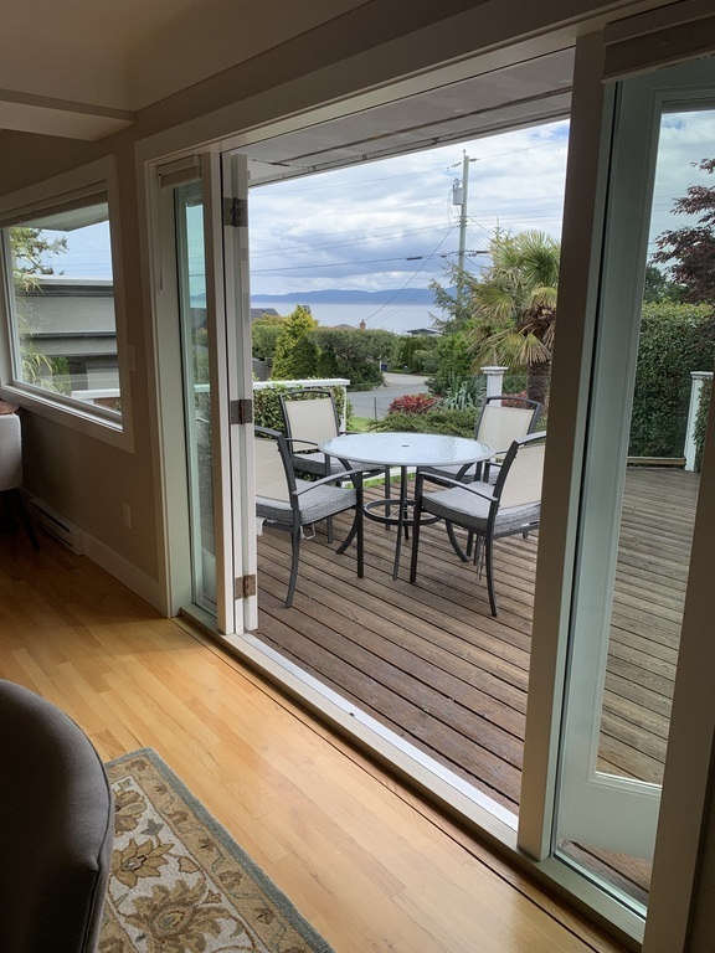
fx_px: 716
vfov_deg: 67.3
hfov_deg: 53.1
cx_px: 358
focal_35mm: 26
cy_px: 476
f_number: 1.8
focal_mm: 4.25
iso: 25
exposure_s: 1/981
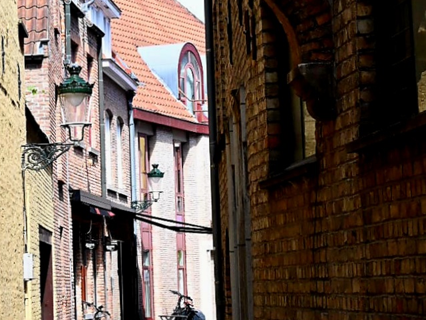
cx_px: 117
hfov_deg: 14.5
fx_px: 1674
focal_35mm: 136
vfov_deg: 10.9
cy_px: 51
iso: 1600
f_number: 13
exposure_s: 1/667
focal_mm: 61
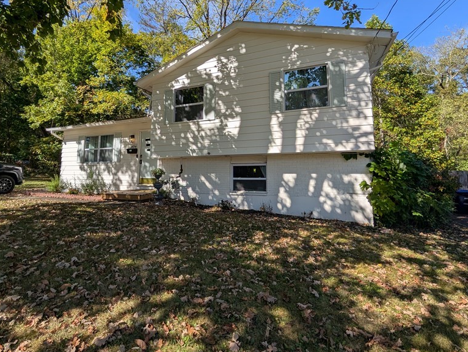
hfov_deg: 94.3
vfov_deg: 77.7
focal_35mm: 16
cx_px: 217
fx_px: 217
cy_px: 148
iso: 53
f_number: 1.7
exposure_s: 1/2924
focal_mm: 2.02
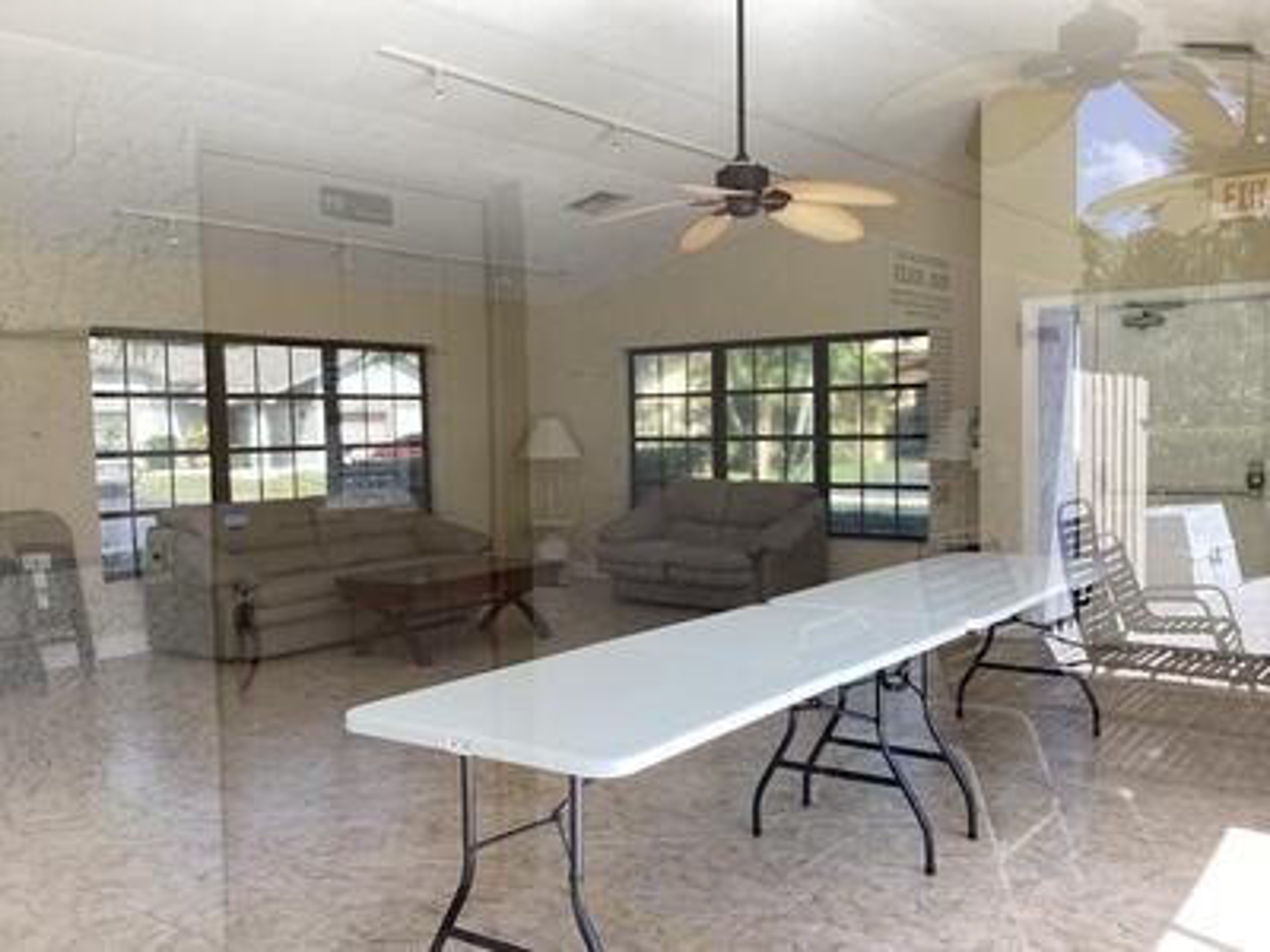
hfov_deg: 58.4
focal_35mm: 31
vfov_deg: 45.4
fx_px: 1137
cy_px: 476
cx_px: 635
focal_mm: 3.3
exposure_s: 1/224
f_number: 2.4
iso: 25
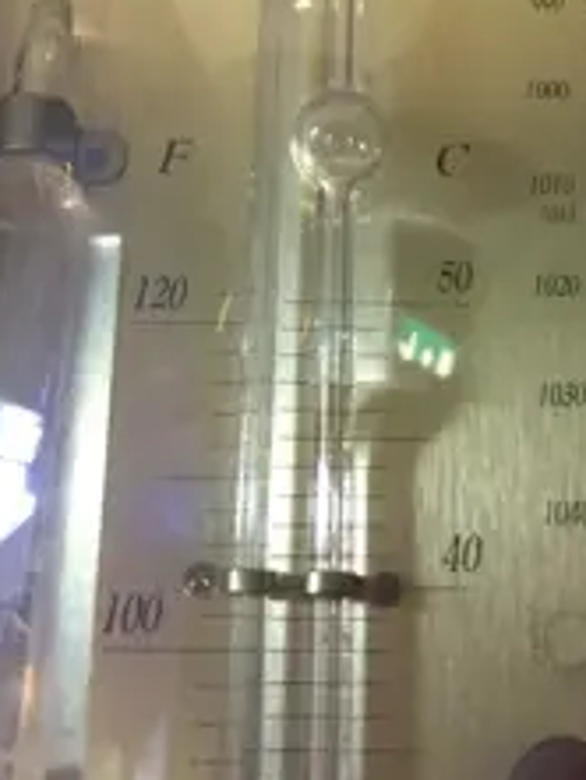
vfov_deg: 32.2
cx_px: 385
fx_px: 1263
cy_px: 41
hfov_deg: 26.0
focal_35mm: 56
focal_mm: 4.15
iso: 250
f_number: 2.2
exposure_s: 1/17
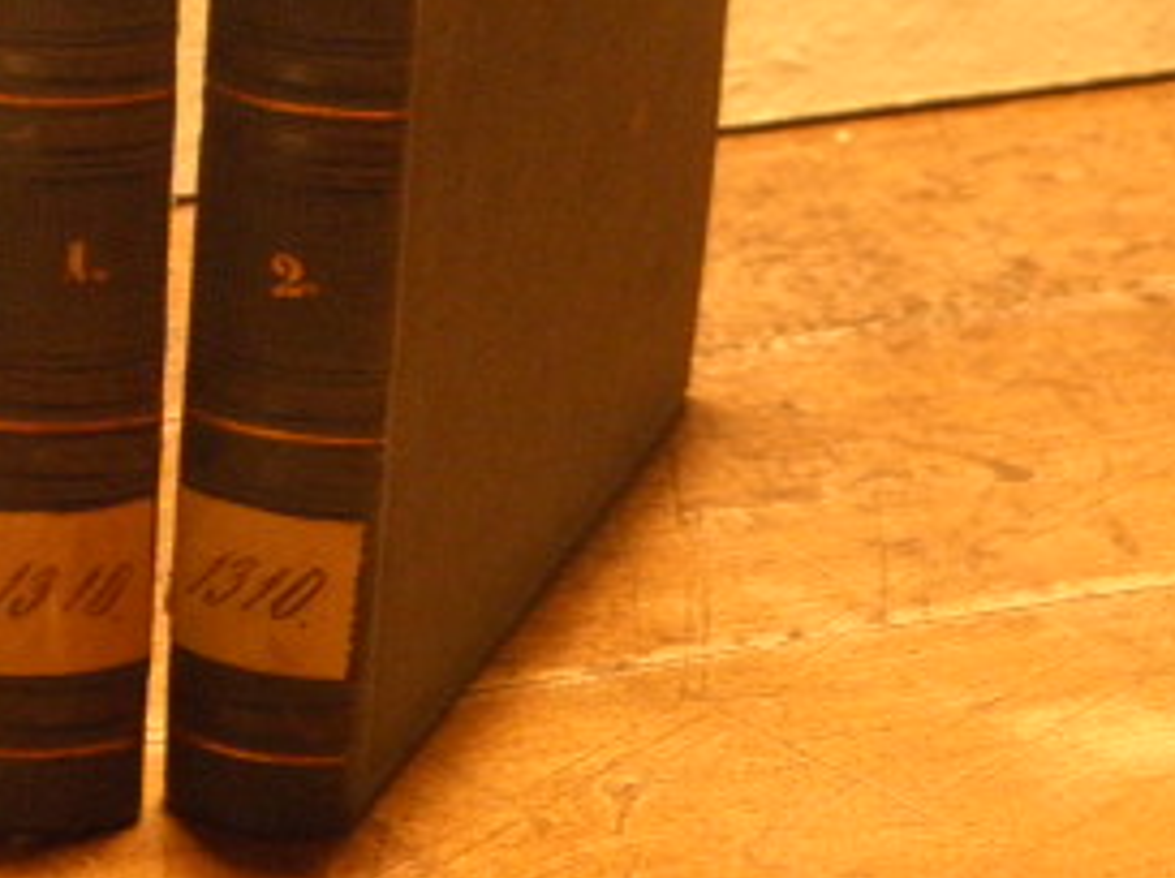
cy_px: -146
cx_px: 168
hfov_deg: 9.4
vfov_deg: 7.0
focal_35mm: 209
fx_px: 7085
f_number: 4.5
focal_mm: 16
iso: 400
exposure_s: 1/13
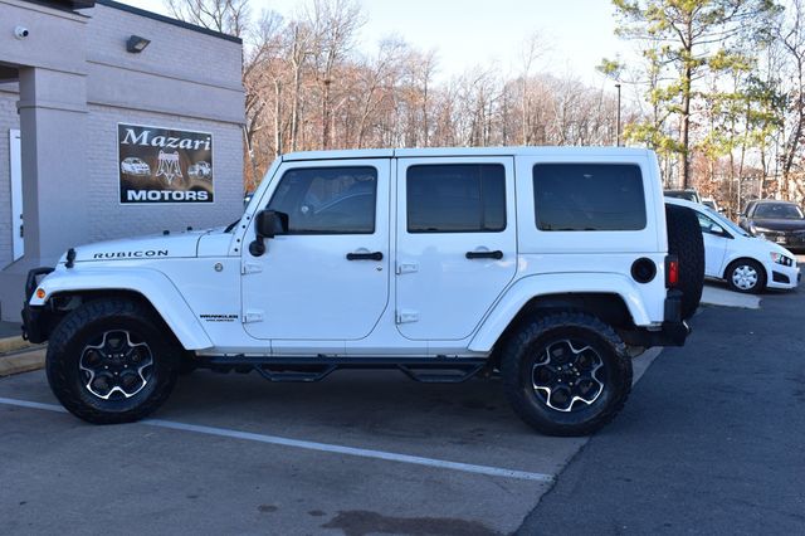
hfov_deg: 49.6
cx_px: 402
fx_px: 872
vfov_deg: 34.2
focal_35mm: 39
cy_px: 268
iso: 400
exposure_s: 1/160
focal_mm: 26
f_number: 10
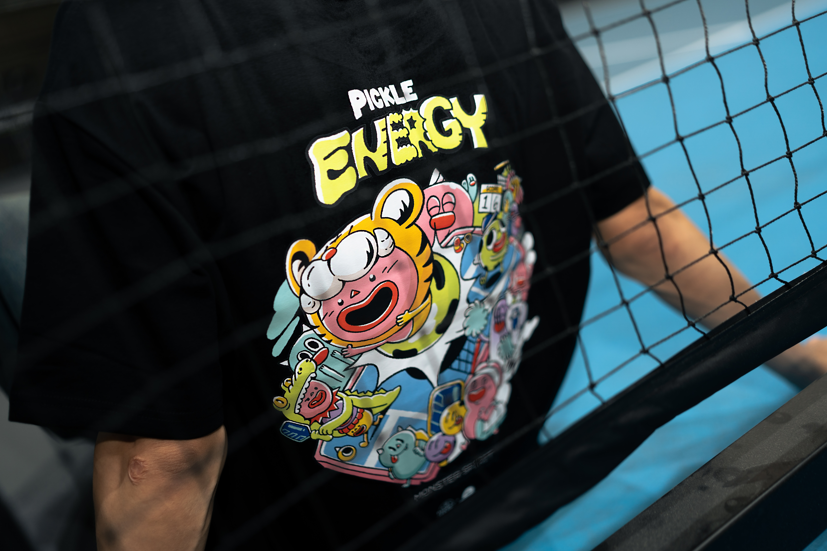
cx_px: 420
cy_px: 270
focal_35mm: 36
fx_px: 827
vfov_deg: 36.9
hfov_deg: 53.1
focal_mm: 35
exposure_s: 1/160
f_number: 1.4
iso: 100
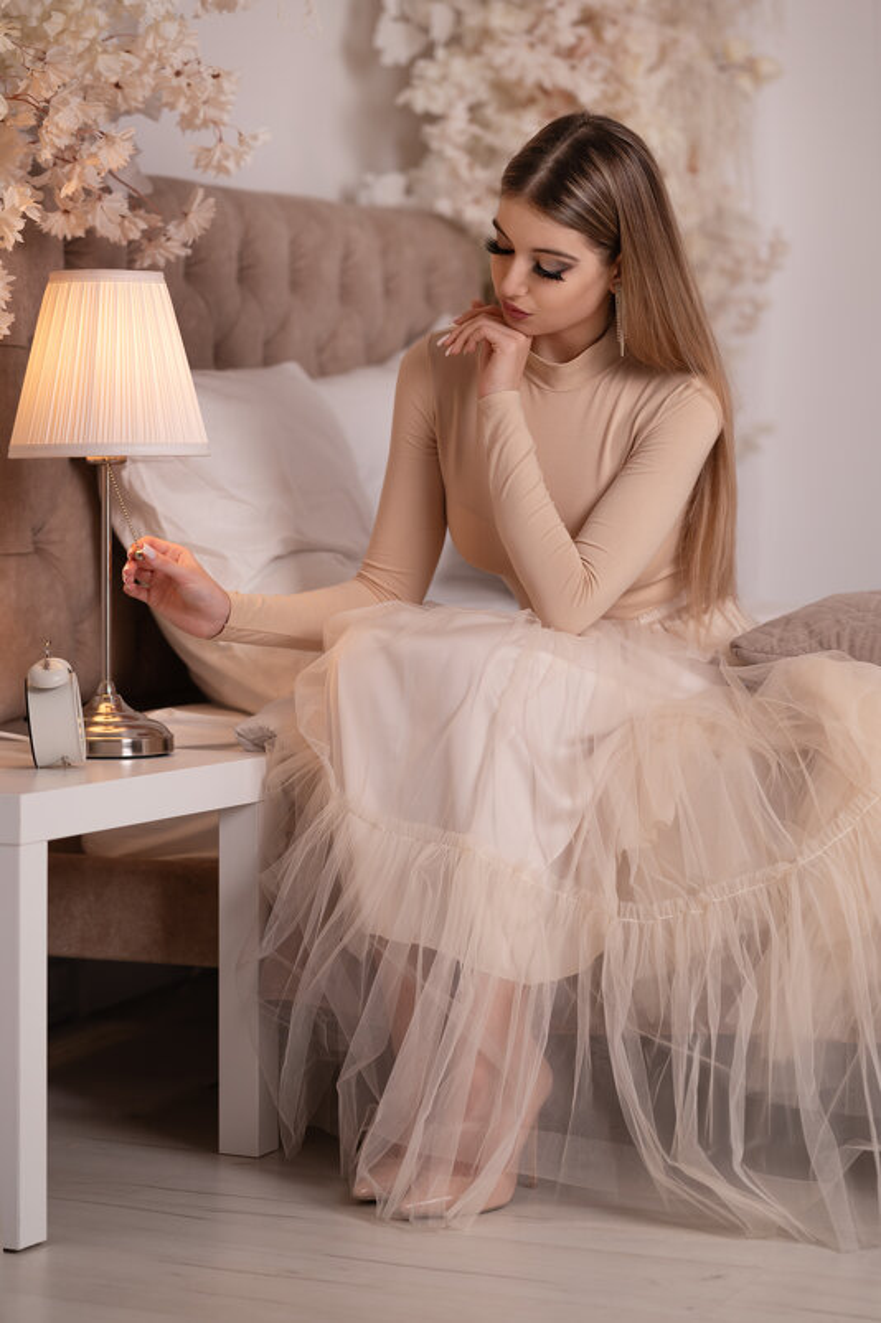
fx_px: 3123
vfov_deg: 23.9
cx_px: 440
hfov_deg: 16.1
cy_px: 662
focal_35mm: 85
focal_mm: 85
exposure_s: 1/160
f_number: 2.5
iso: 200
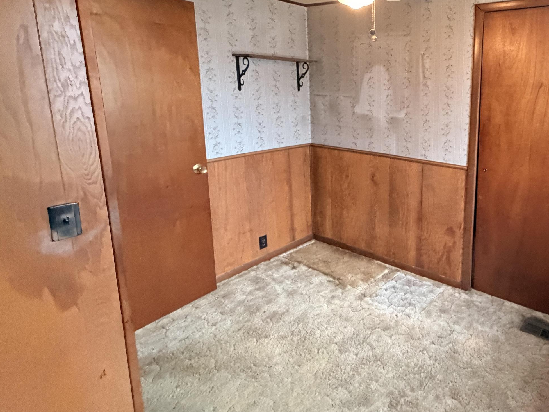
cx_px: 424
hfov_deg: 70.2
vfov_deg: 60.1
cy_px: 150
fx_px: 349
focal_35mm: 22
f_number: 2.2
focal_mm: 2.22
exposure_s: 1/60
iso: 800
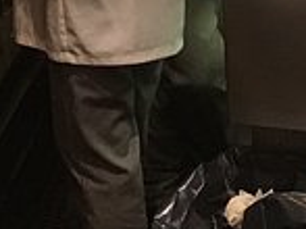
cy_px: -268
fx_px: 1307
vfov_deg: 9.2
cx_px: -391
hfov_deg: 11.4
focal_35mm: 148
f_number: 2.2
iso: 200
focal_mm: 4.15
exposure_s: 1/30
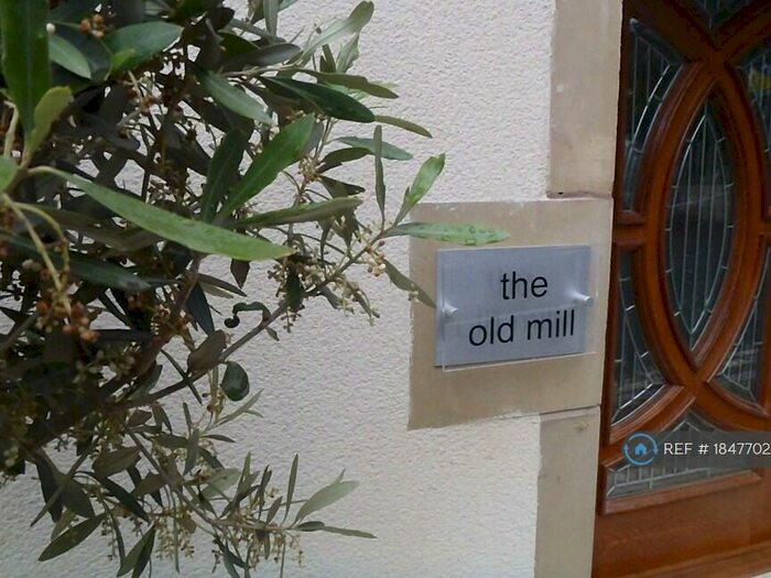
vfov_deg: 49.7
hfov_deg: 63.4
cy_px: 289
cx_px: 386
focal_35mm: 28
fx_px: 624
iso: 800
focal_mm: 5
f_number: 3.9
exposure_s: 1/1000
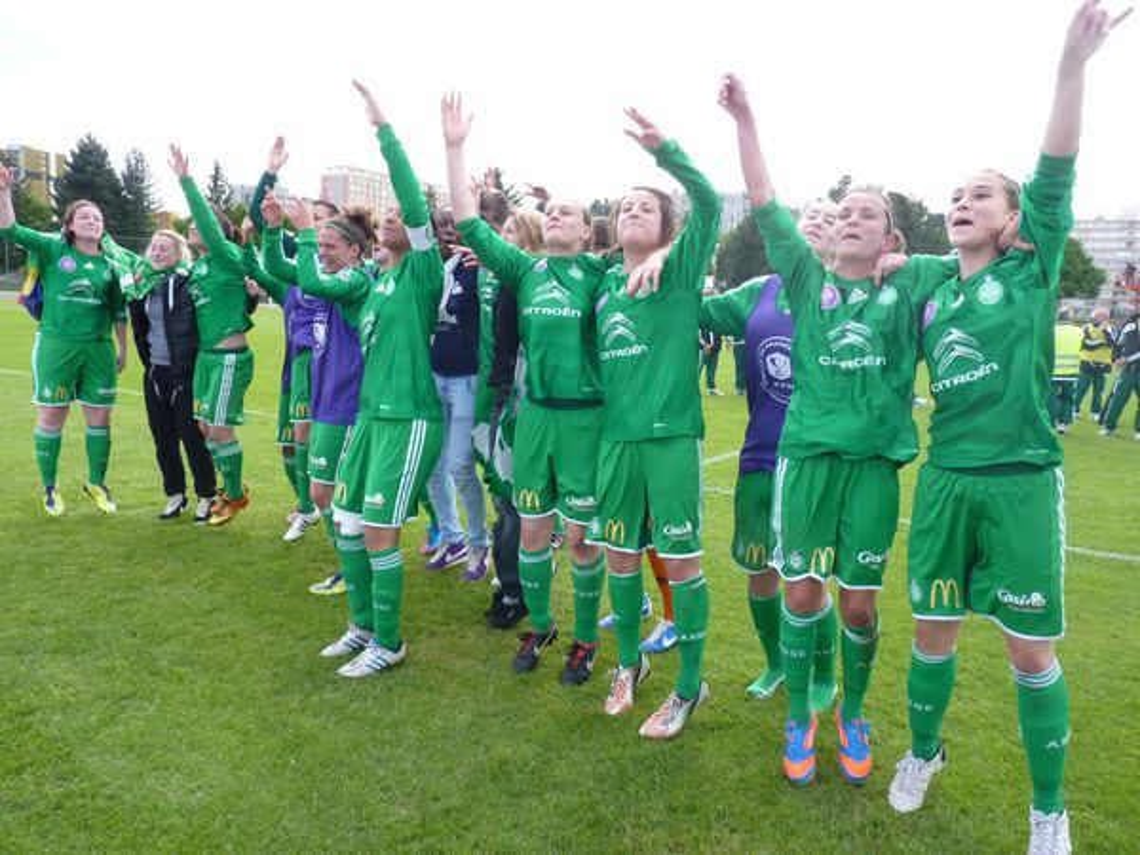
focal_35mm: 27
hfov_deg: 65.3
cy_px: 428
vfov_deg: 51.4
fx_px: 889
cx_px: 570
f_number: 2.8
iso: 160
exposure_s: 1/500
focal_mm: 4.8
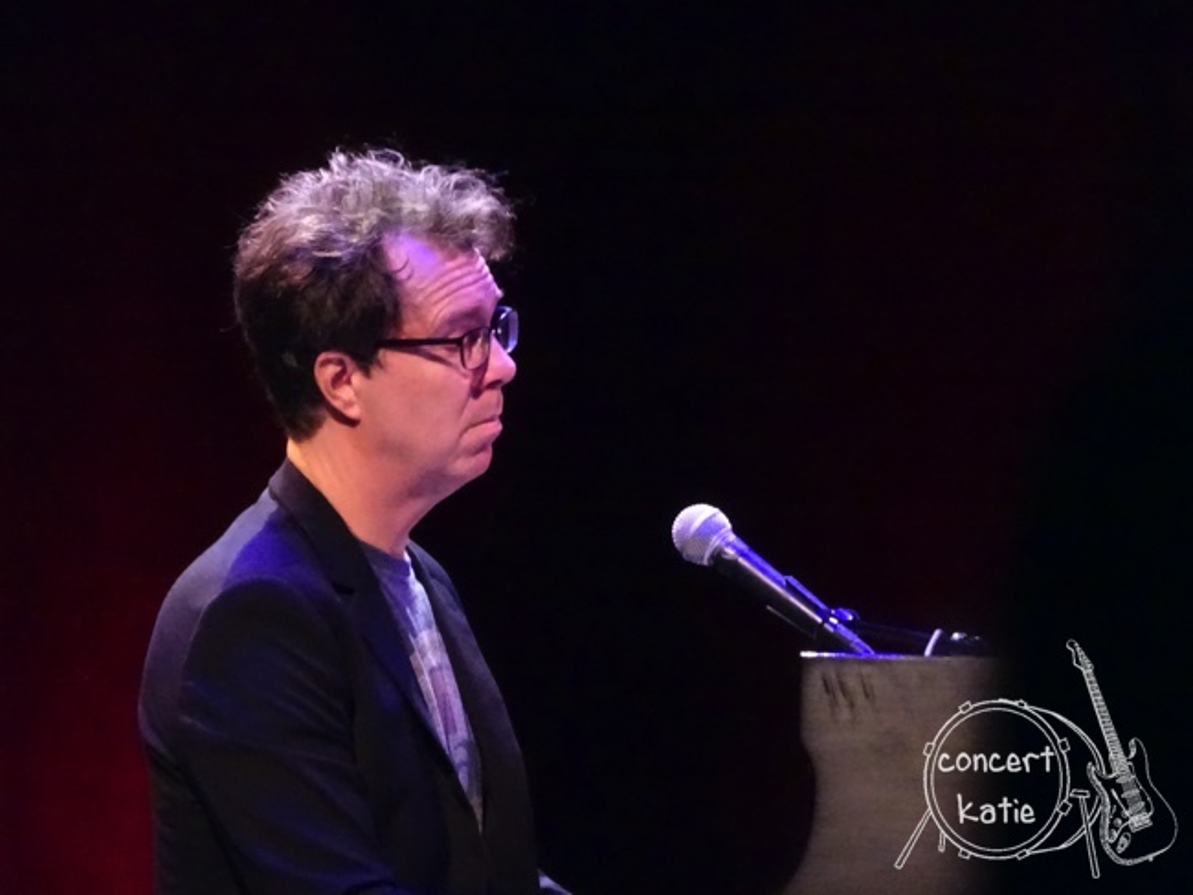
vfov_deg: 3.8
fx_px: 13411
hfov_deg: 5.1
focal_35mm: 389
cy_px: 448
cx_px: 596
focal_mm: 66.39
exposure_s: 1/40
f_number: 6.3
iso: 3200
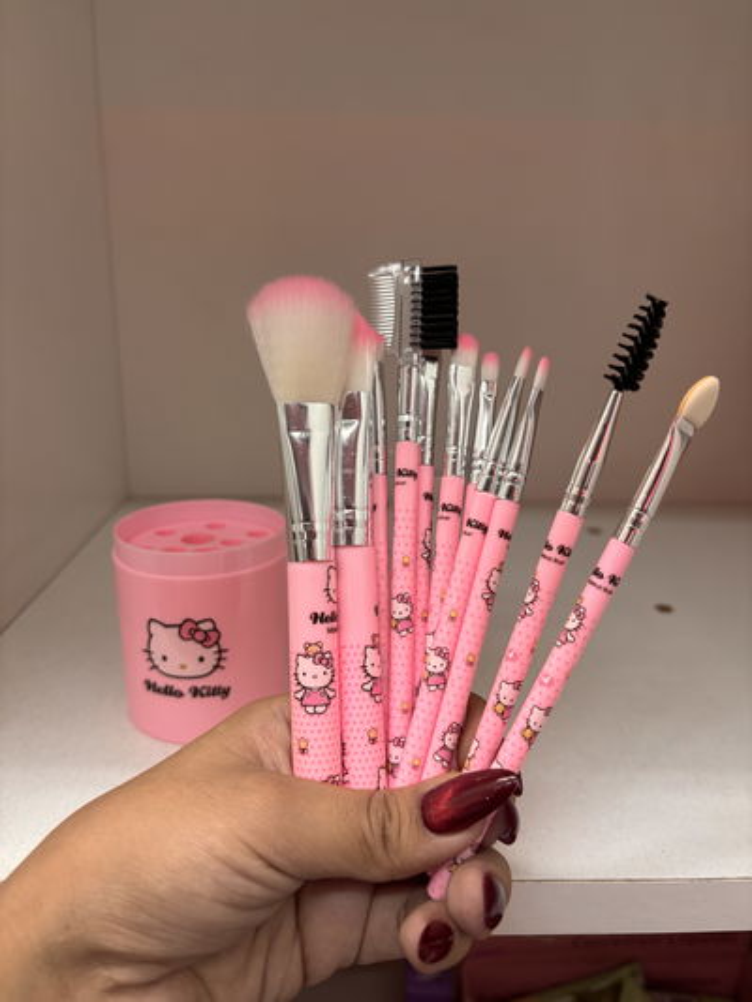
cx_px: 376
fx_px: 753
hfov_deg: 53.1
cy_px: 501
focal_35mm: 26
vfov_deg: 67.3
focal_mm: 5.96
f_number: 1.6
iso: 80
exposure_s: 1/50
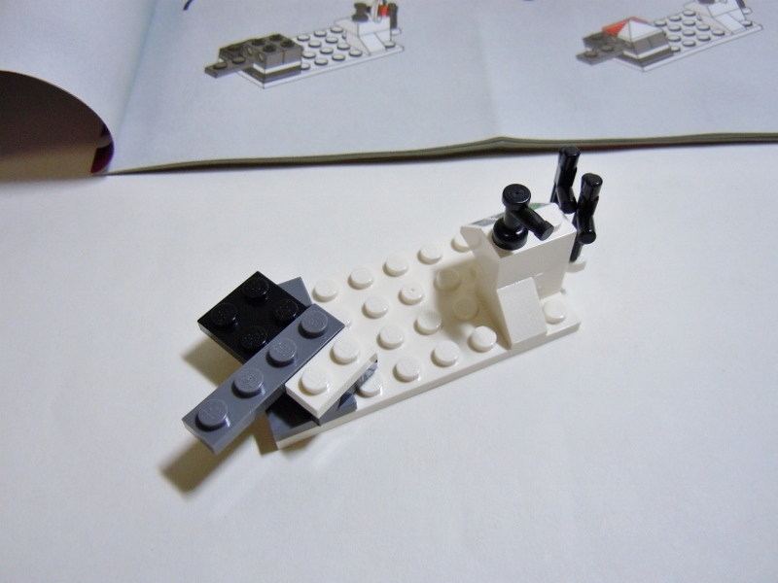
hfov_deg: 60.0
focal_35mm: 30
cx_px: 389
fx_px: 674
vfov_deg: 46.8
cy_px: 292
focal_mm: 5.4
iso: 200
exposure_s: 1/25
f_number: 3.5
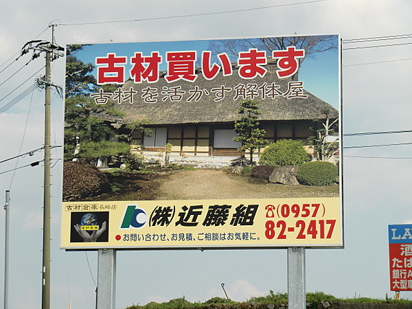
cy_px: 154
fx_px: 1250
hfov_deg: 18.7
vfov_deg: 14.1
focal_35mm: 105
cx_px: 206
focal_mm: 18.8
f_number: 5
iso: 64
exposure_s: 1/400
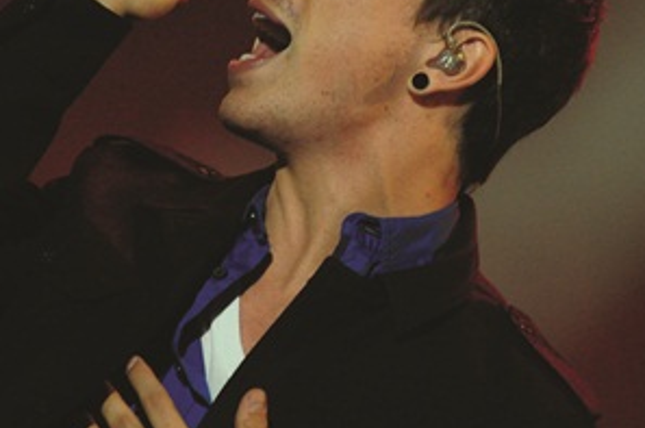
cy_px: 155
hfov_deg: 3.4
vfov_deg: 2.3
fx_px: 10858
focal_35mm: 607
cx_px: 374
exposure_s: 1/640
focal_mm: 200
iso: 1600
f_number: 4
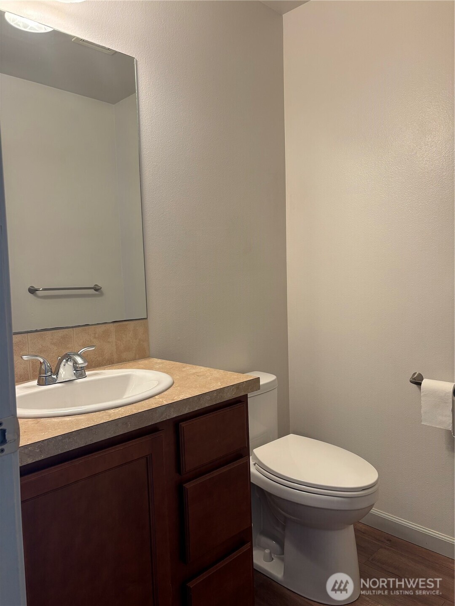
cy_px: 303
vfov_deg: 67.3
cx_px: 228
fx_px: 456
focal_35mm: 26
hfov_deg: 53.1
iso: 80
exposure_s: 1/60
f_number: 1.6
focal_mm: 5.96
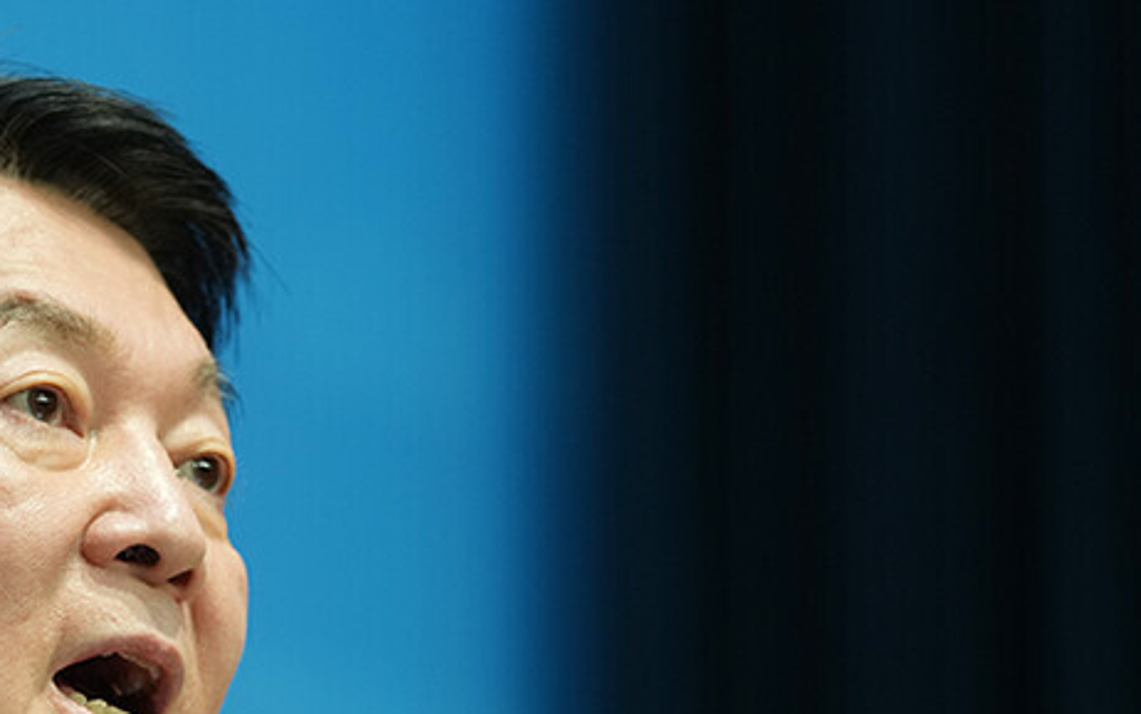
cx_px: 27
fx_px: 12970
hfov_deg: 5.0
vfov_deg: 3.2
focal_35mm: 417
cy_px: 647
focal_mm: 197
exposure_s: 1/200
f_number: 4
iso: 800
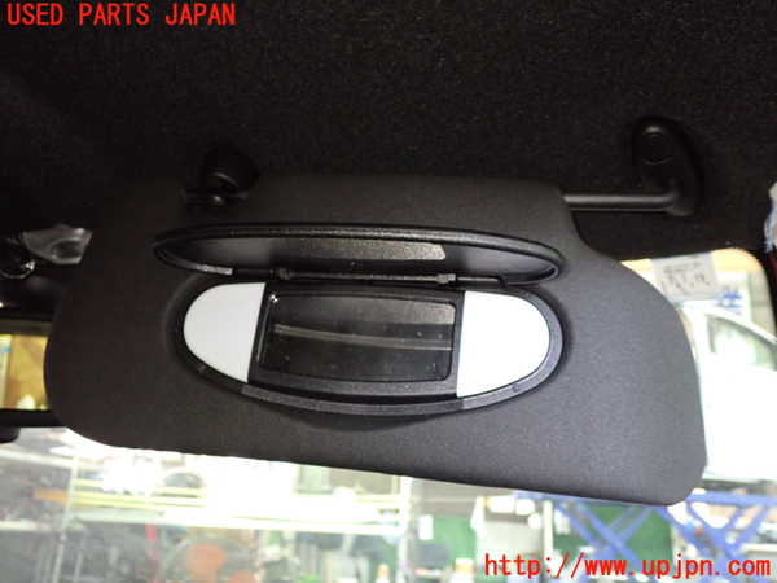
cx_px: 388
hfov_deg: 56.8
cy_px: 292
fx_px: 718
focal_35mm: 32
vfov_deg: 44.2
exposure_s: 1/20
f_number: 2.4
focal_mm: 5.79
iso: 800
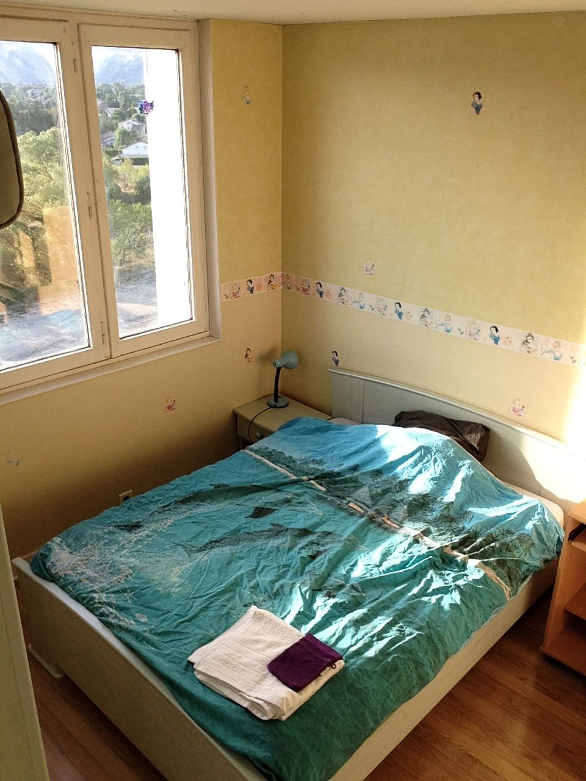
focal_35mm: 33
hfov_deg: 42.9
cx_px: 293
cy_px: 390
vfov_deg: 55.4
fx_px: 745
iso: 50
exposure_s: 1/151
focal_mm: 2.15
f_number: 2.4
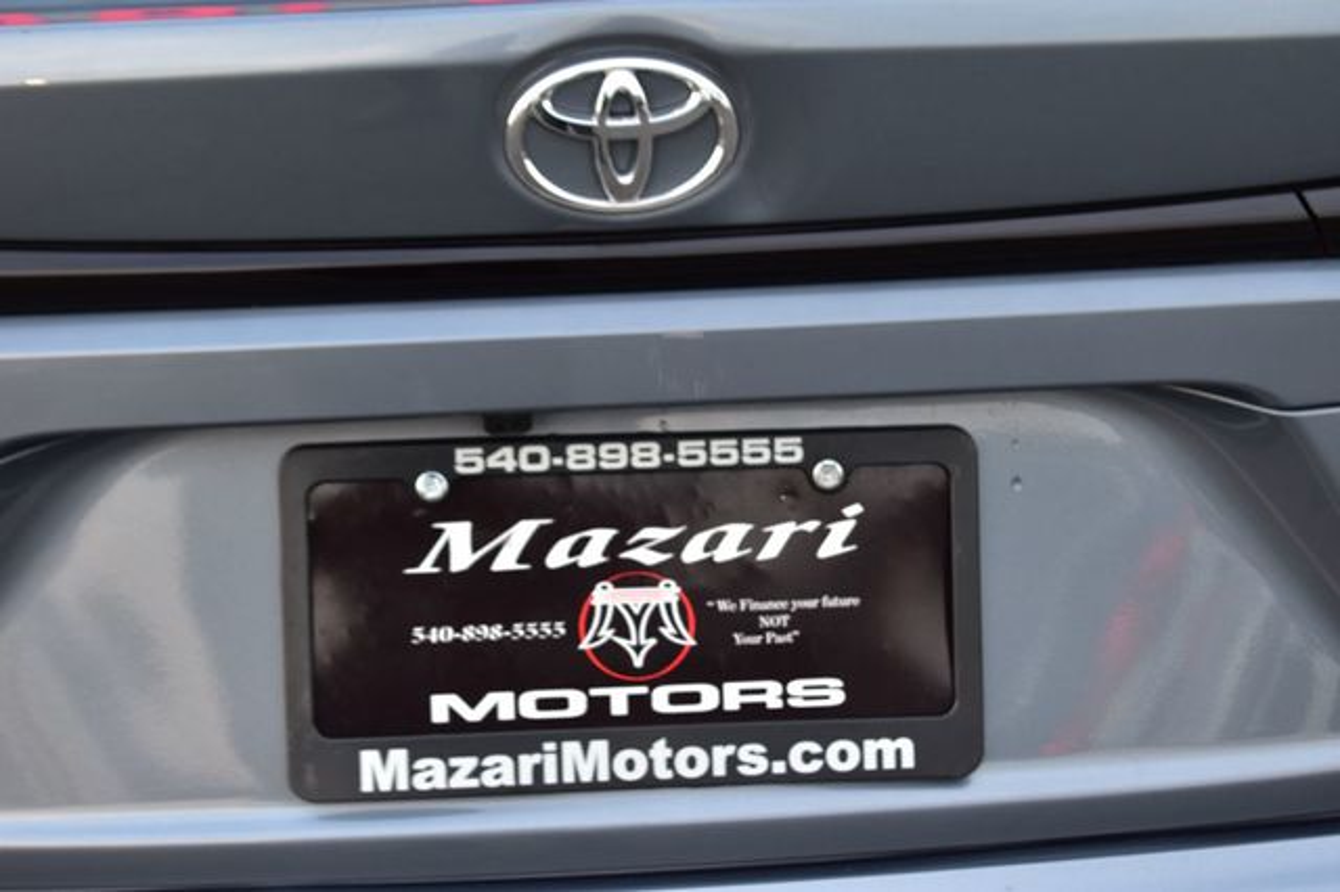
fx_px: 3069
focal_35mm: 82
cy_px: 446
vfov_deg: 16.5
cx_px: 670
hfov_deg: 24.6
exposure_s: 1/15
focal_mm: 55
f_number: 6.3
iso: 400
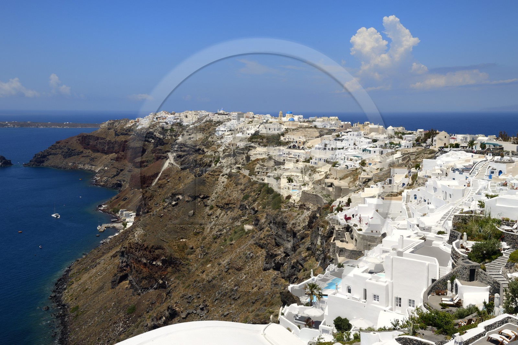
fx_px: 518
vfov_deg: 36.8
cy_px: 172
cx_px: 259
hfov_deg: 53.2
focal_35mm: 36
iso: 100
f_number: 13
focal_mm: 36
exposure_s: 1/200
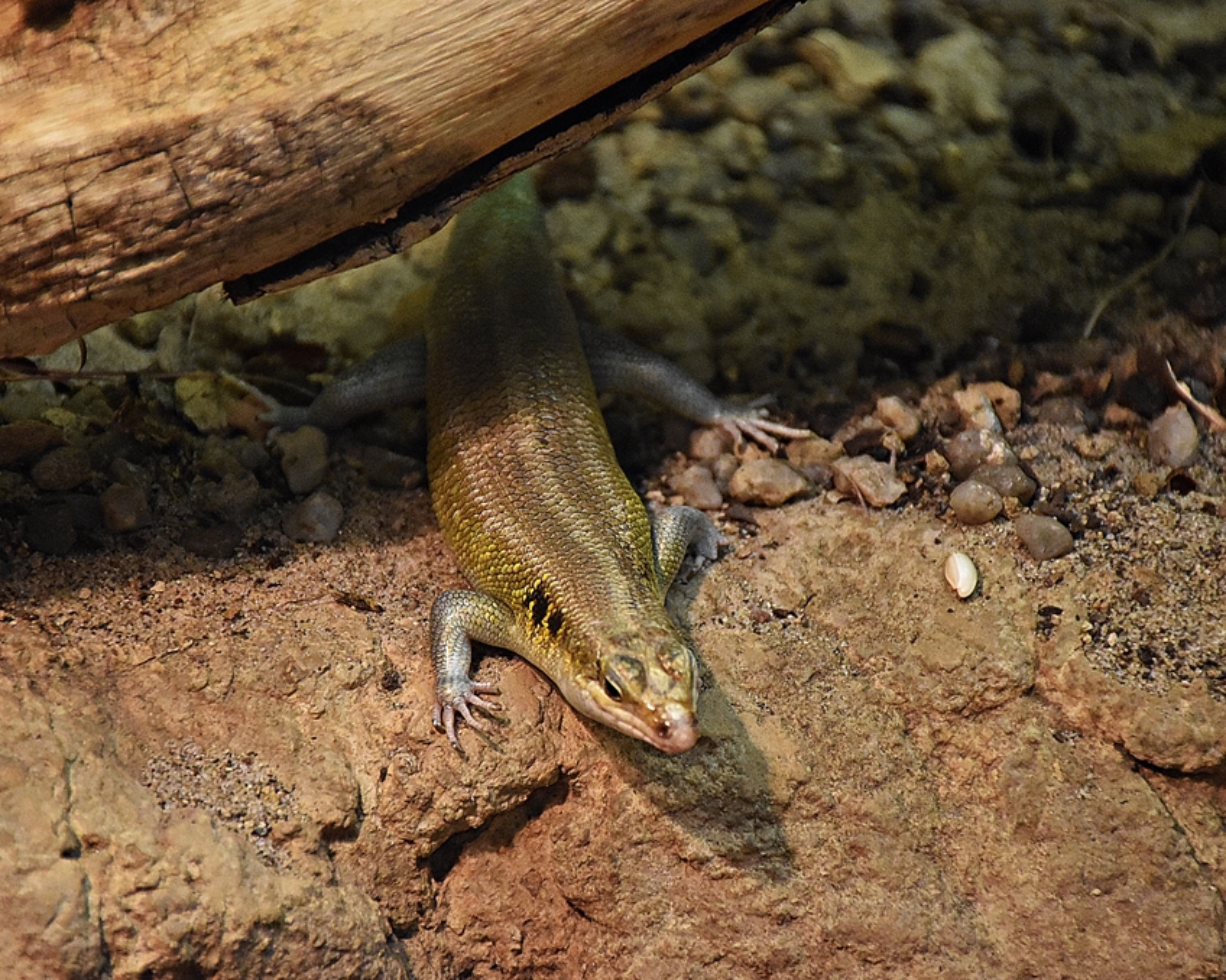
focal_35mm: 238
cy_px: 492
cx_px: 578
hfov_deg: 8.1
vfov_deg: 6.5
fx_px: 8634
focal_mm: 140
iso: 5000
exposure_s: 1/500
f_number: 5.6
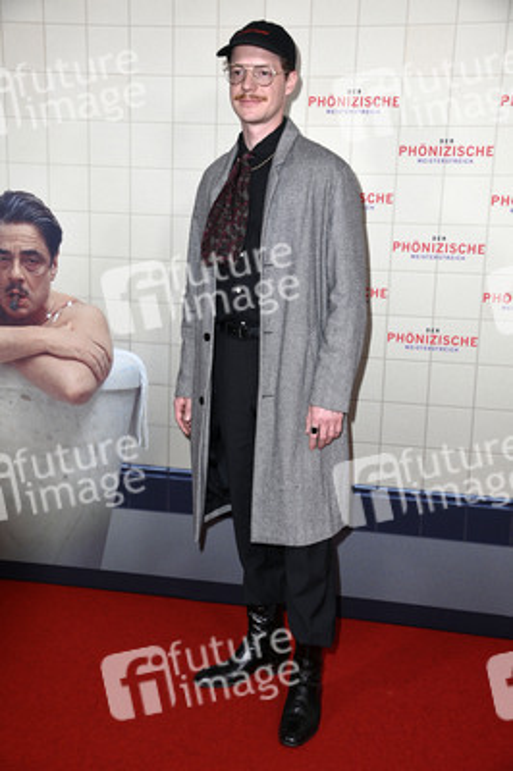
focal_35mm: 50
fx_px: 1071
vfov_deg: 39.6
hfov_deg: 26.9
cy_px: 386
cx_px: 256
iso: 800
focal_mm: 50
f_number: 5.6
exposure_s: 1/250
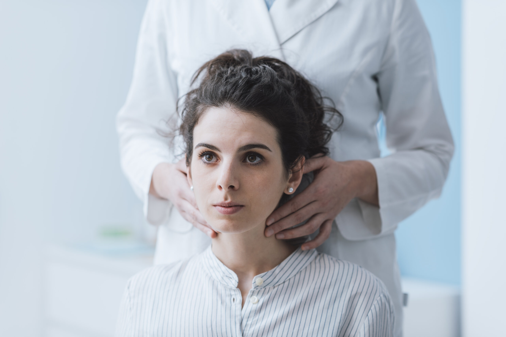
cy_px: 168
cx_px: 253
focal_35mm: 85
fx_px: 1195
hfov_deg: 23.9
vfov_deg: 16.1
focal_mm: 85
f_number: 2.8
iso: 100
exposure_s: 1/50
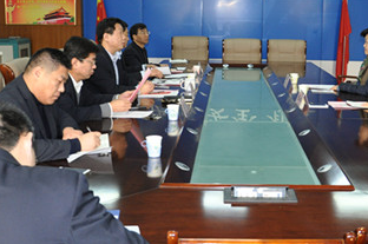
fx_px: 531
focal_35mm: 52
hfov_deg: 37.9
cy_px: 107
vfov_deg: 25.9
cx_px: 236
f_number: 3.5
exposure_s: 1/60
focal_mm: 18
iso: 800
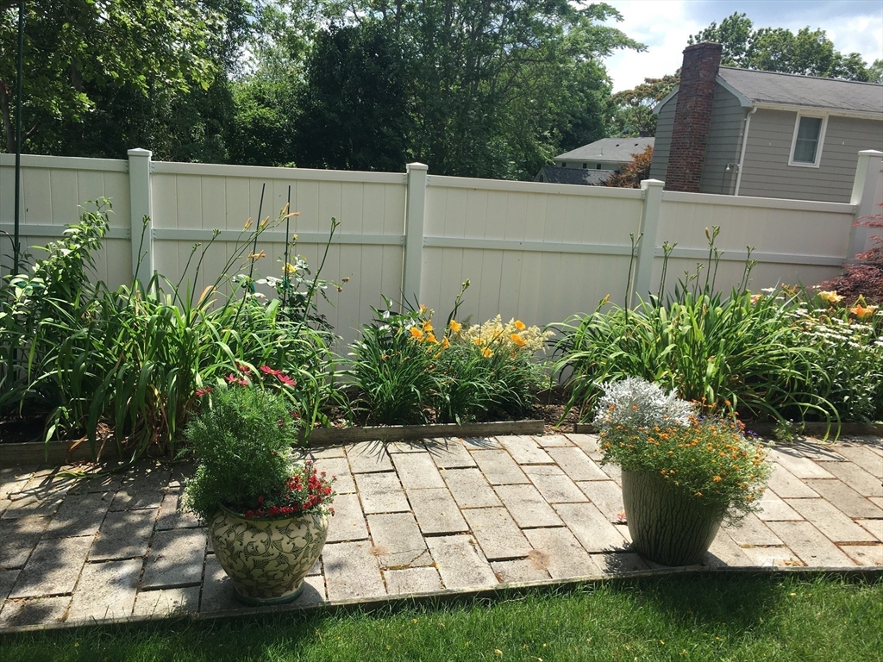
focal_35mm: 29
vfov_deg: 48.2
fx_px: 740
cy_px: 331
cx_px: 442
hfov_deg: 61.7
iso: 25
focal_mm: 4.15
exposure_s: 1/986
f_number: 2.2
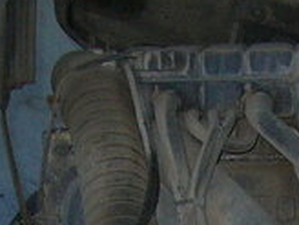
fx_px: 1477
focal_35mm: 171
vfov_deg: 8.2
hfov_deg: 11.5
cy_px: 468
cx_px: 275
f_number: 2.8
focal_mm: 5.8
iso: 150
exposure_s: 1/60
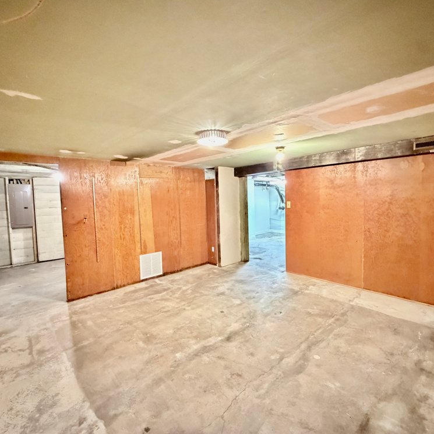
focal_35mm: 17
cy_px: 211
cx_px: 224
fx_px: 241
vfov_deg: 84.0
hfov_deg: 83.9
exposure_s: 1/30
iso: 2500
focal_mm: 2.22
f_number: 2.2
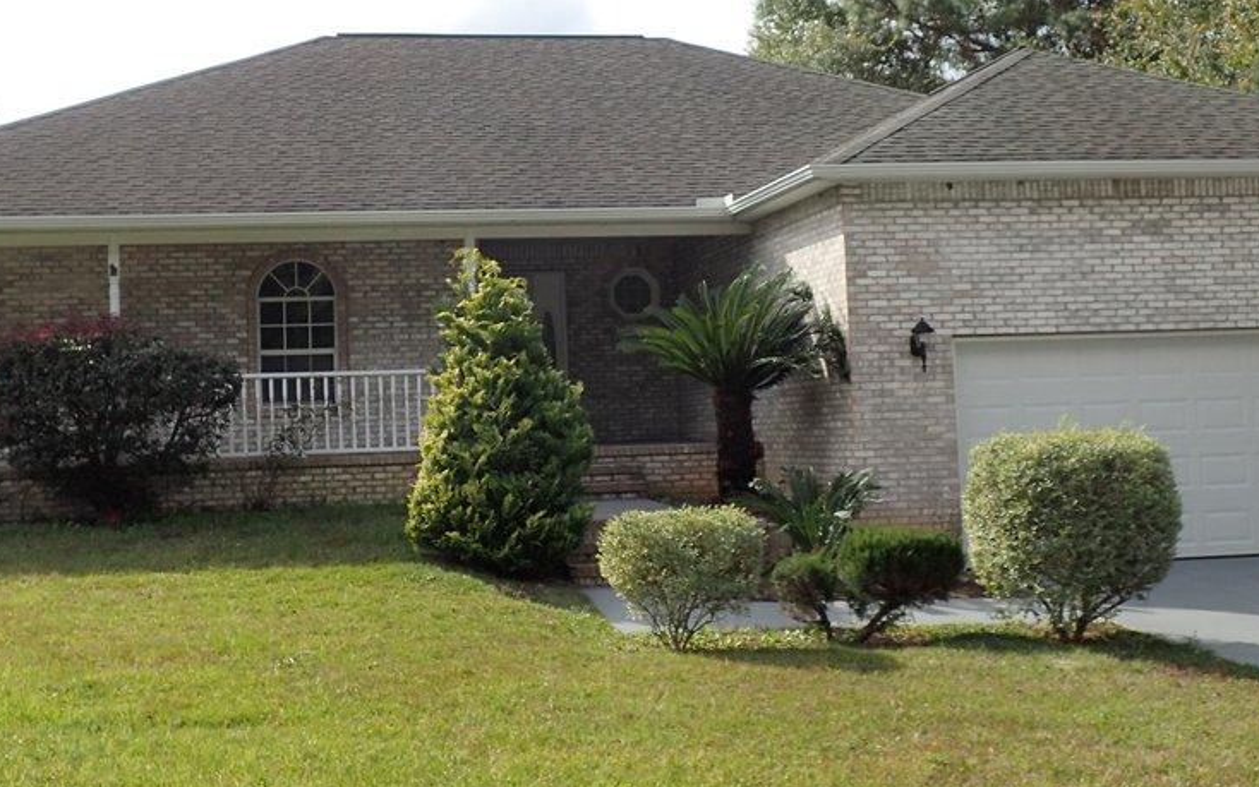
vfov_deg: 24.8
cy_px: 276
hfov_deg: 38.8
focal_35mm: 52
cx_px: 580
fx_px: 1784
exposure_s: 1/800
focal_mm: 5.5
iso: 100
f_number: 3.2
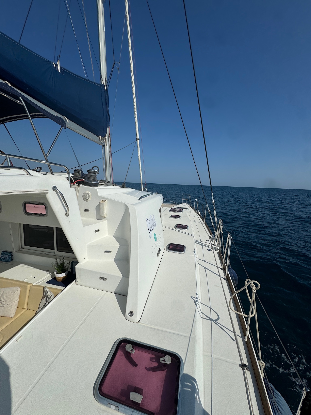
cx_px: 156
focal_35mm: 14
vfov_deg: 102.1
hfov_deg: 85.7
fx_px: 168
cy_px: 208
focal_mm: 2.22
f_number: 2.2
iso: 40
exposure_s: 1/7299
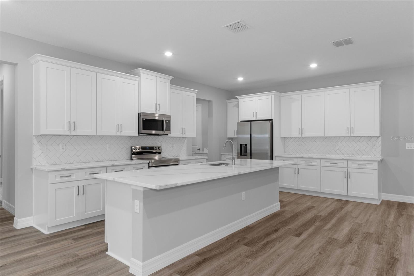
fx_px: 241
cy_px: 138
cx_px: 207
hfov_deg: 81.2
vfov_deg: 59.5
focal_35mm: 21
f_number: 8
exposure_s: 1/4
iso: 320
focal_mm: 14
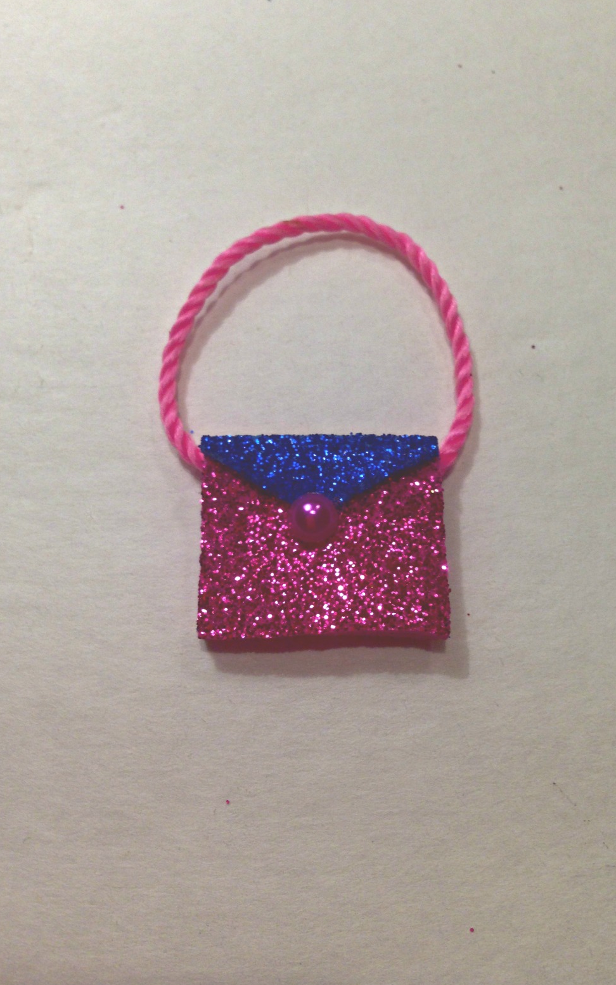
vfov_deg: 54.0
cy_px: 485
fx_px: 967
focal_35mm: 36
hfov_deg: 35.3
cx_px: 349
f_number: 2.4
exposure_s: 1/24
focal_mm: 4.12
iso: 50
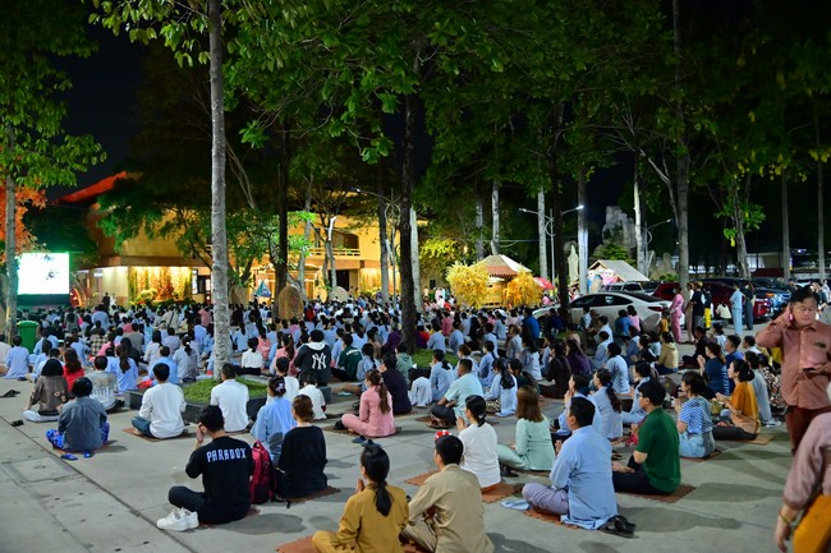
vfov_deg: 43.6
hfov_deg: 61.9
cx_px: 416
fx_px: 692
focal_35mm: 30
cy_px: 276
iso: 3200
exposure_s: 1/80
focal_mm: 30
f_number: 4
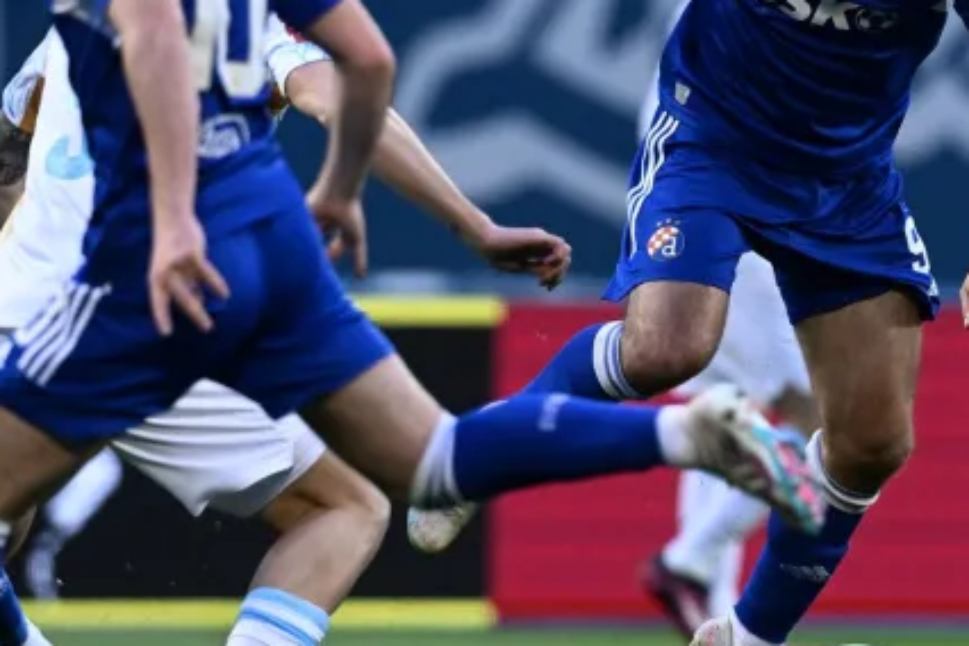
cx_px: 835
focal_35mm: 714
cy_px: 226
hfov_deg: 2.9
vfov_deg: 1.9
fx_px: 19217
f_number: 4
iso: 4000
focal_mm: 400
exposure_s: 1/1600
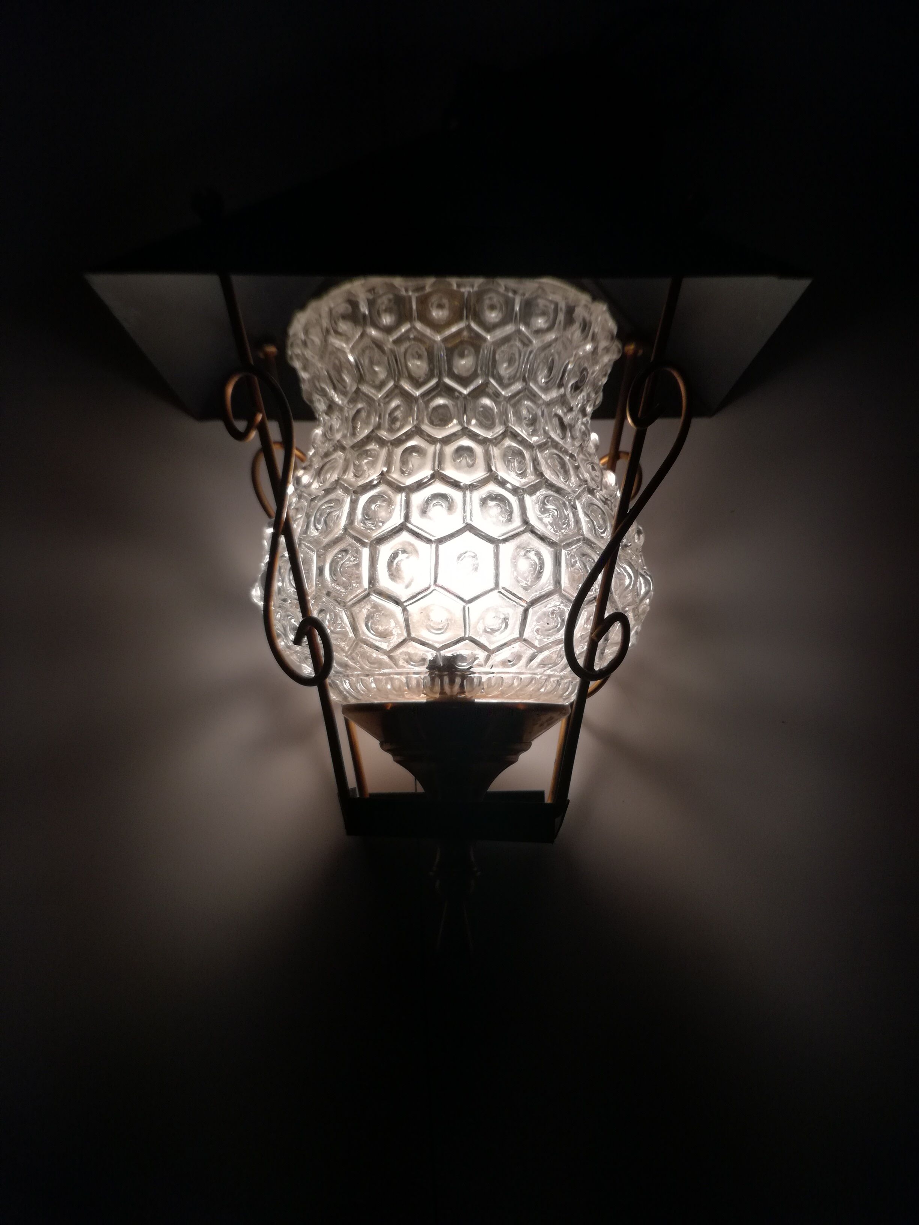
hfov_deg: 51.4
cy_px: 612
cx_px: 460
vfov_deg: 65.3
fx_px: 956
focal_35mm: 27
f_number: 2
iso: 50
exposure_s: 1/281
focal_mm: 3.79
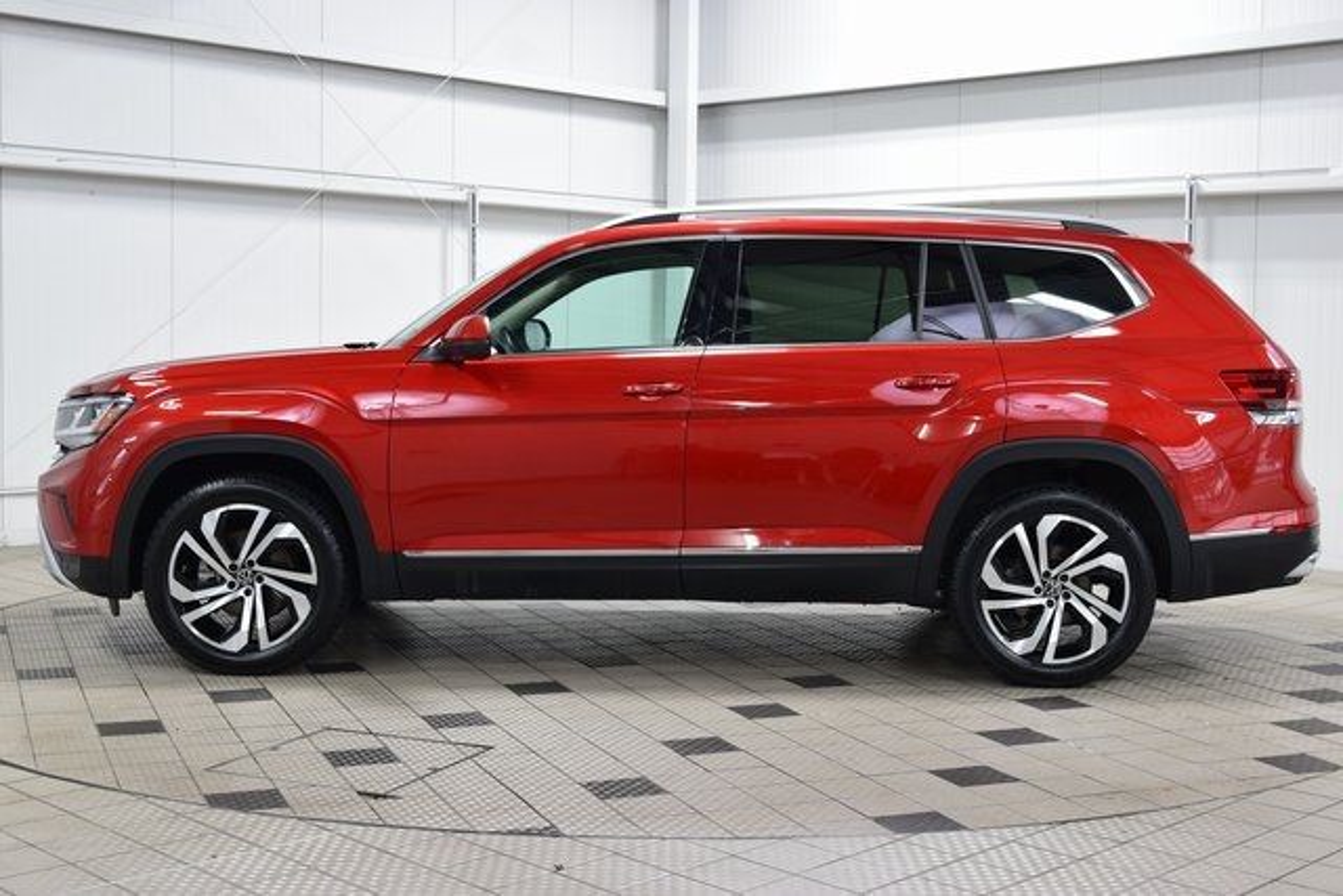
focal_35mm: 48
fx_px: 1791
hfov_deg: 41.1
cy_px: 448
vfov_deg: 28.1
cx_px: 672
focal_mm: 32
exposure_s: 1/15
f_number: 6.3
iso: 560
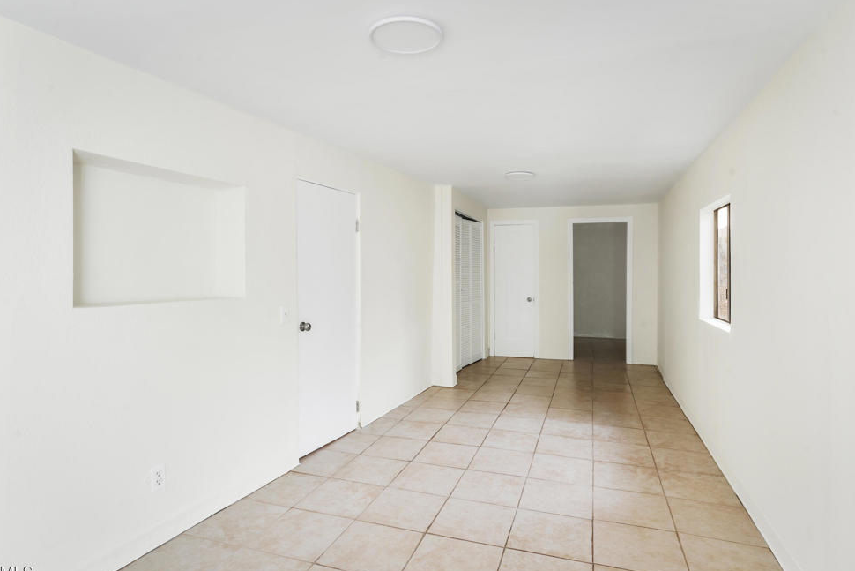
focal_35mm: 19
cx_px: 426
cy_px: 299
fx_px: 451
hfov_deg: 86.9
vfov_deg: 64.5
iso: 64
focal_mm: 18
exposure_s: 1/10
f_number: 10
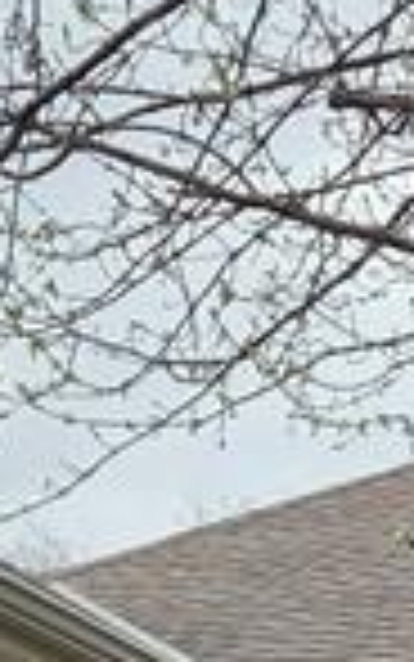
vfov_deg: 12.0
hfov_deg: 7.7
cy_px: 815
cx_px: 166
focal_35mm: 170
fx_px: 3066
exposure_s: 1/2271
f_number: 1.8
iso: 80
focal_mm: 5.4
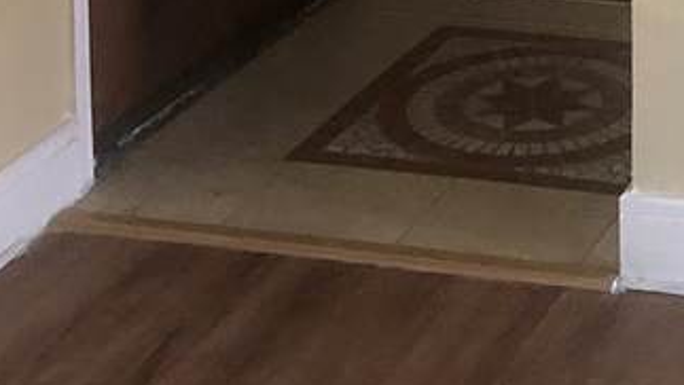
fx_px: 2195
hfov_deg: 16.7
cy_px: -586
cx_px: 904
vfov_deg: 8.9
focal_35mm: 121
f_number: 1.8
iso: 64
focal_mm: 3.99
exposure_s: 1/15
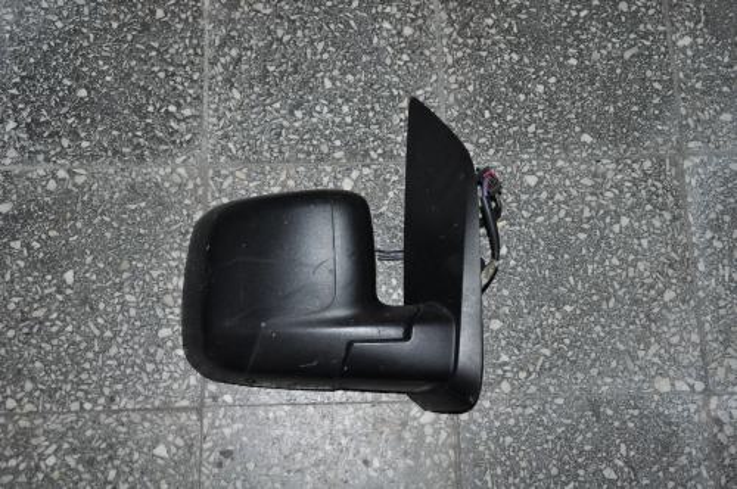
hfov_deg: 41.2
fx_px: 981
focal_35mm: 48
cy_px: 244
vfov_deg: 28.0
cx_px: 368
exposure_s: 1/60
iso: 800
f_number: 4.2
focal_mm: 32
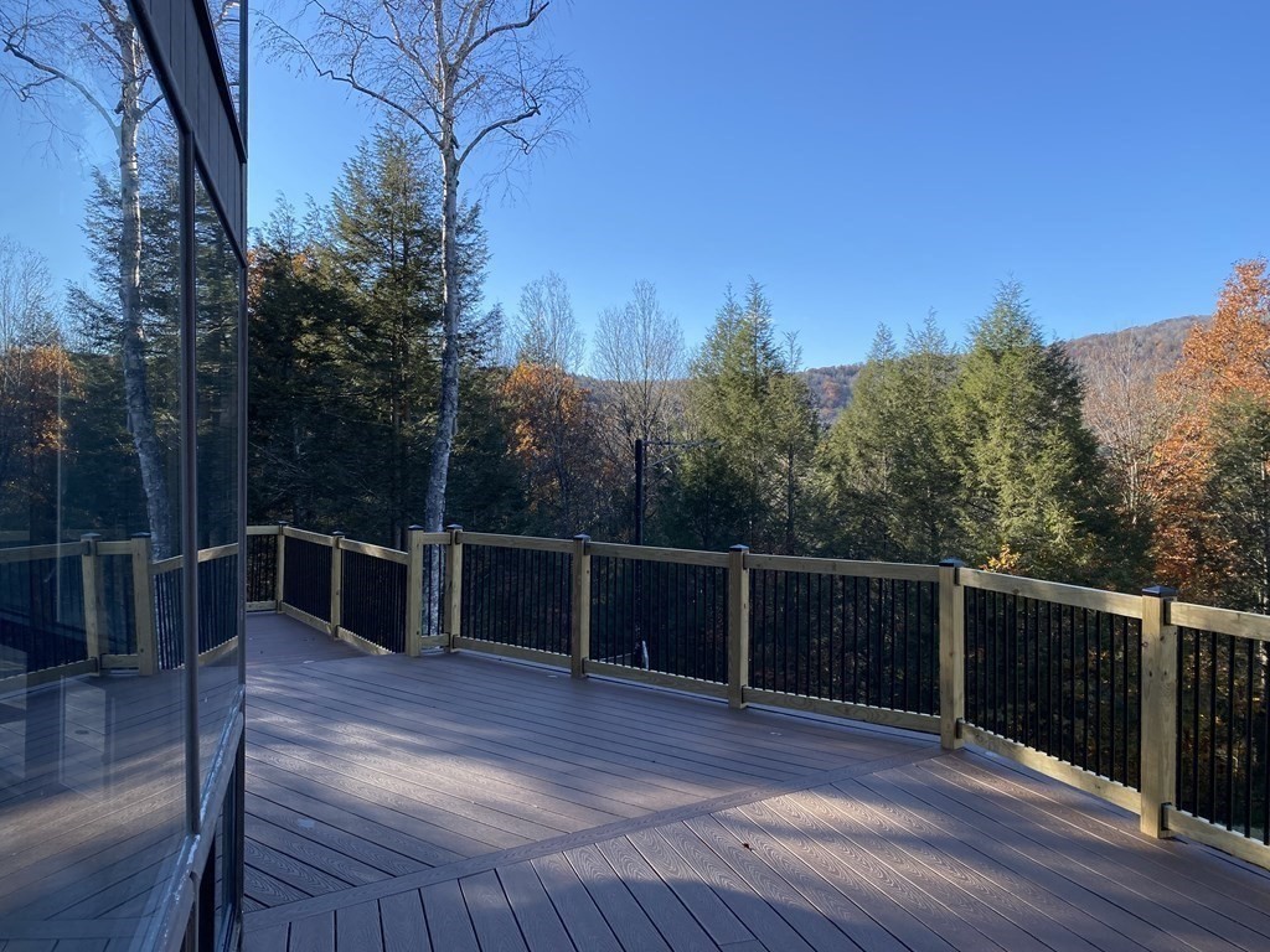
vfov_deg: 53.1
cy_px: 476
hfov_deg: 67.3
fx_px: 954
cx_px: 635
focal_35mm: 26
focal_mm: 4.25
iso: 32
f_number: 1.8
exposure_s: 1/1218
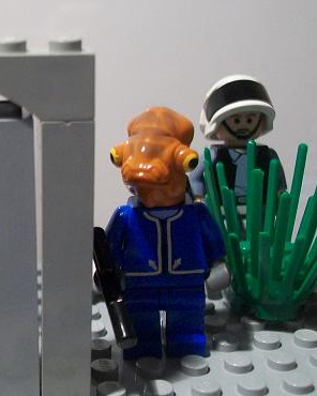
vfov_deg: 28.7
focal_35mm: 66
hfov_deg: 22.2
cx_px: -9
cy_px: 160
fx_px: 774
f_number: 2.7
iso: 160
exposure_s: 1/13
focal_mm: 6
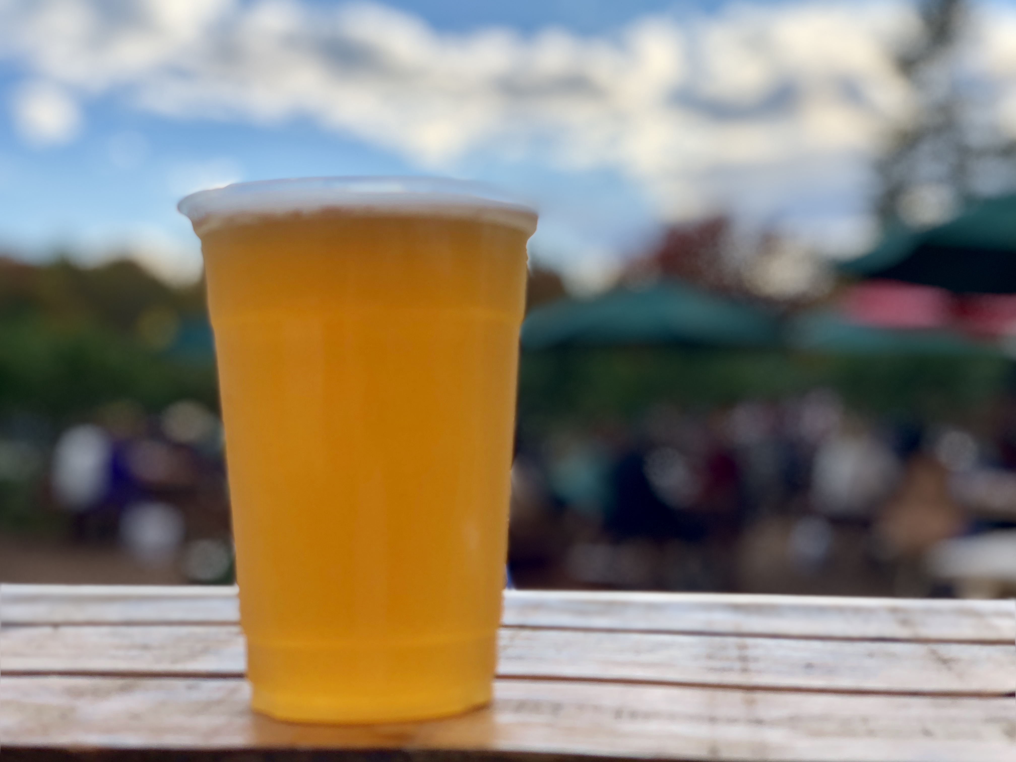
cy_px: 381
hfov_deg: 36.8
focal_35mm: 52
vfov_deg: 28.0
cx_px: 508
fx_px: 1526
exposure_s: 1/495
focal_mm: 6
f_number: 2.4
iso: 16
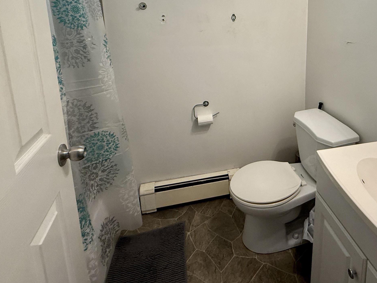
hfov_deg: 71.6
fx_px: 250
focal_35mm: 23
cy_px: 61
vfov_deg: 55.2
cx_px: 253
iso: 320
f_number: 2.2
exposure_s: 1/120
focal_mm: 2.22
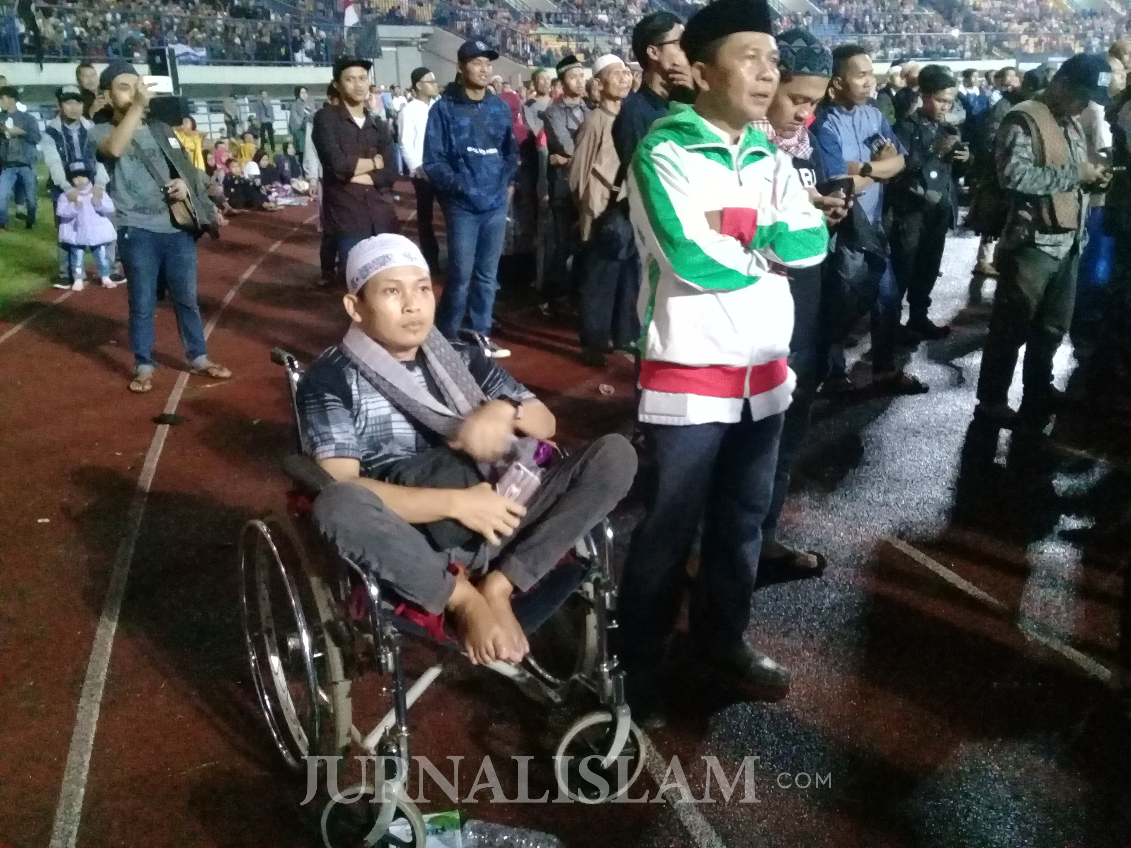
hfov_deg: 58.4
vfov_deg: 45.4
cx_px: 566
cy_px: 424
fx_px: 1013
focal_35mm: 31
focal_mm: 3.3
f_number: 2.2
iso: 1000
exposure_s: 1/17
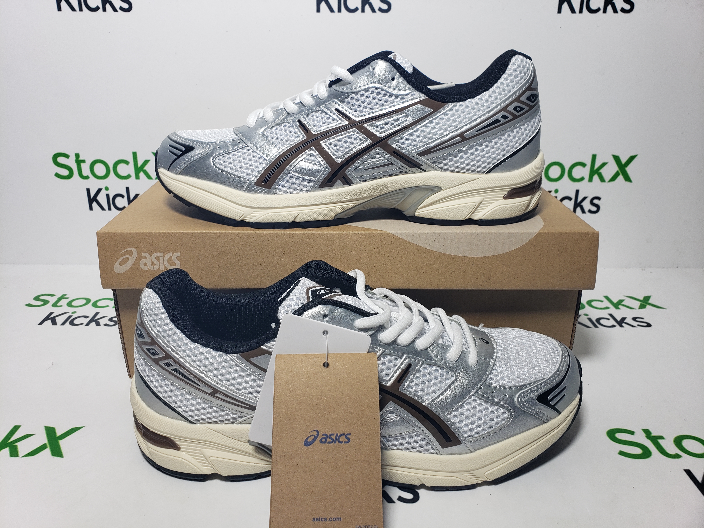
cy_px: 264
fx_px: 529
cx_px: 352
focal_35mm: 26
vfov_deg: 53.1
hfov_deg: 67.3
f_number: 2.4
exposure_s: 1/207
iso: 50
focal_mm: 4.3
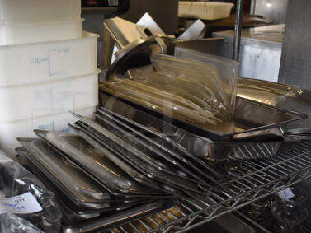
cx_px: 119
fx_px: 377
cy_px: 112
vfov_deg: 34.4
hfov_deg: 44.5
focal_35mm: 42
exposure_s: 1/200
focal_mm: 18
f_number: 3.5
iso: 800
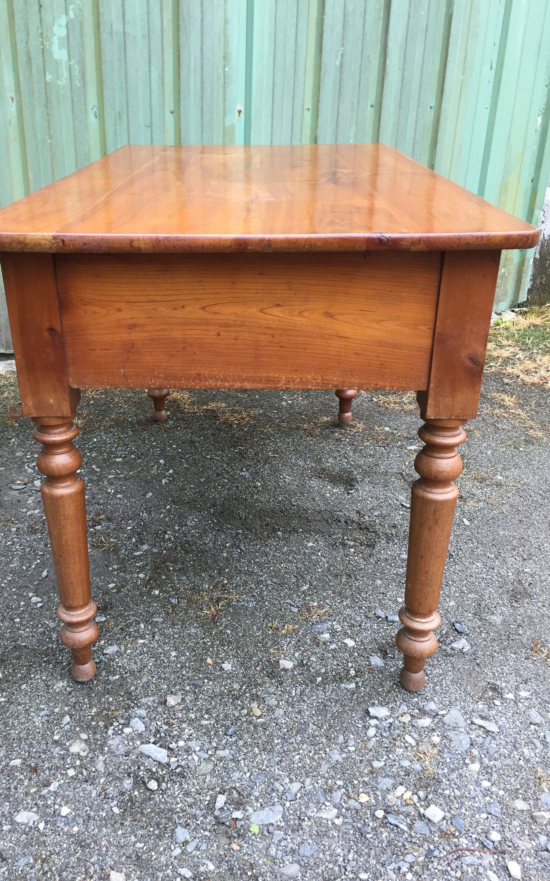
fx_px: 744
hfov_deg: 40.4
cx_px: 219
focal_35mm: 31
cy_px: 438
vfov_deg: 61.2
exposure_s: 1/100
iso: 50
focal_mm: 4.15
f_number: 2.2
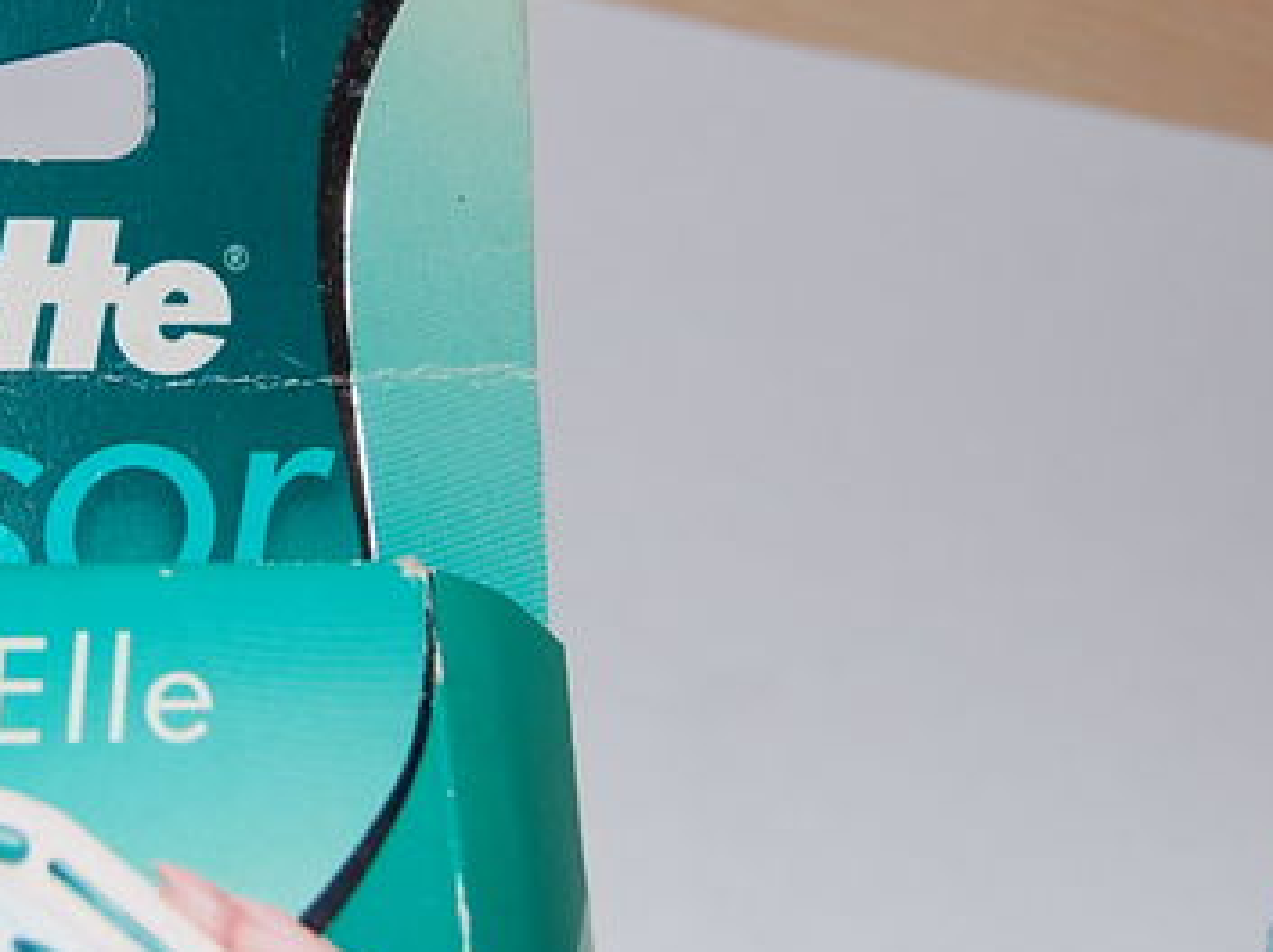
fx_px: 3600
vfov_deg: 15.0
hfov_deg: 19.6
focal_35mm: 98
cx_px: 58
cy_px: 236
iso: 250
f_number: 4
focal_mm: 24
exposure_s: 1/60
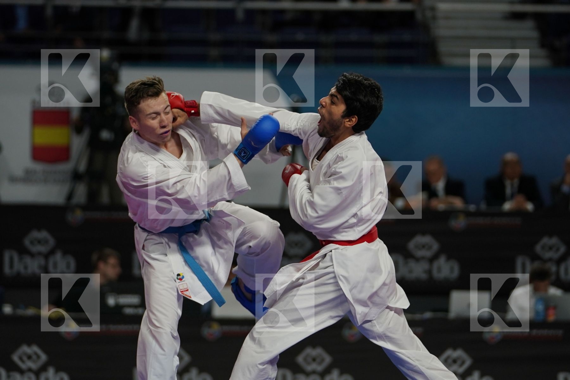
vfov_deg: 5.9
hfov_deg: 8.9
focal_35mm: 231
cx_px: 285
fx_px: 3657
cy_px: 190
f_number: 2.8
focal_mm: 154
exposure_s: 1/1000
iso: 800
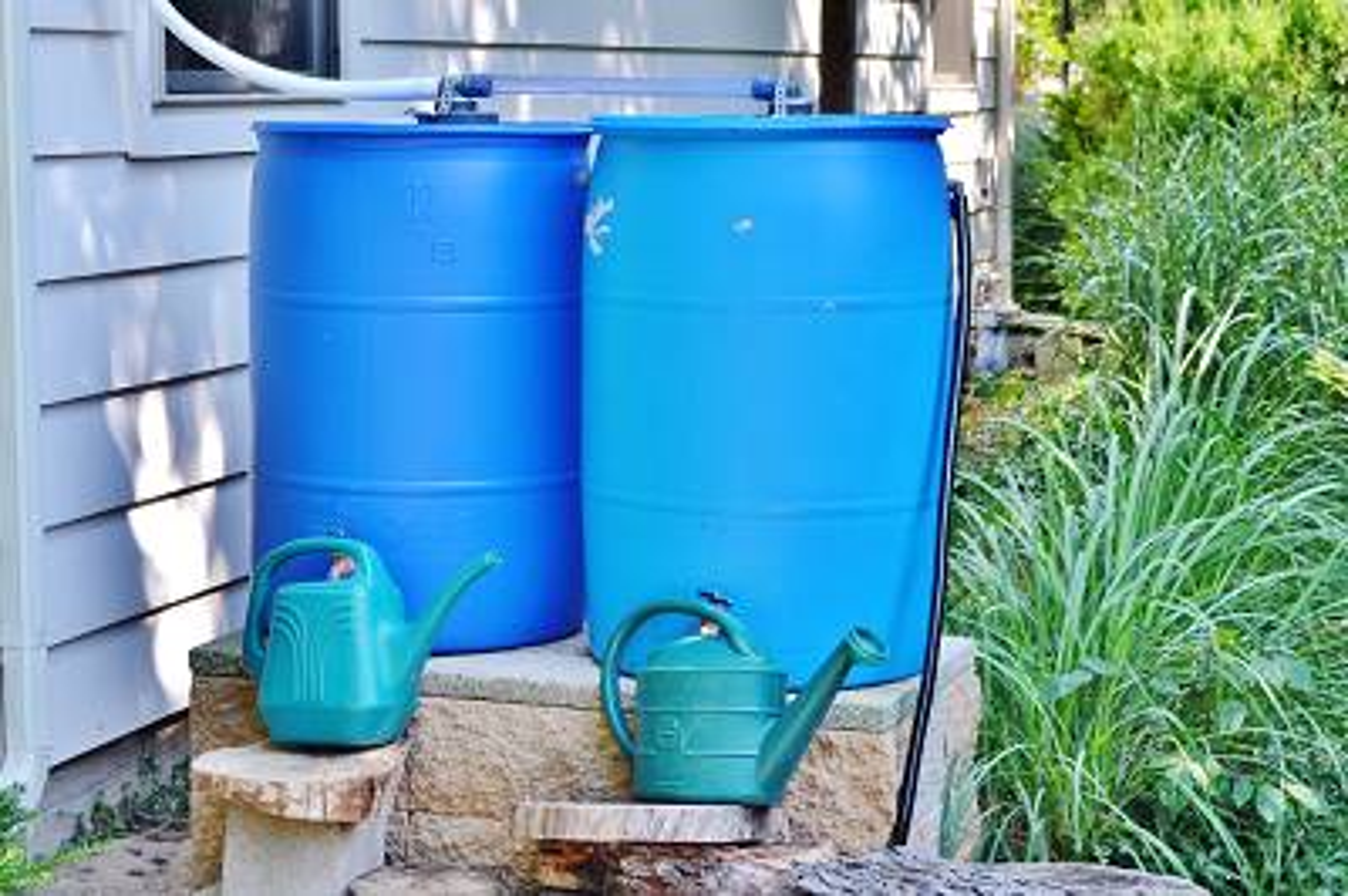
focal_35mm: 51
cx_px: 674
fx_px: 1908
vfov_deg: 26.4
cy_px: 448
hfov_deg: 38.9
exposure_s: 1/125
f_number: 5.6
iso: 200
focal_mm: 34
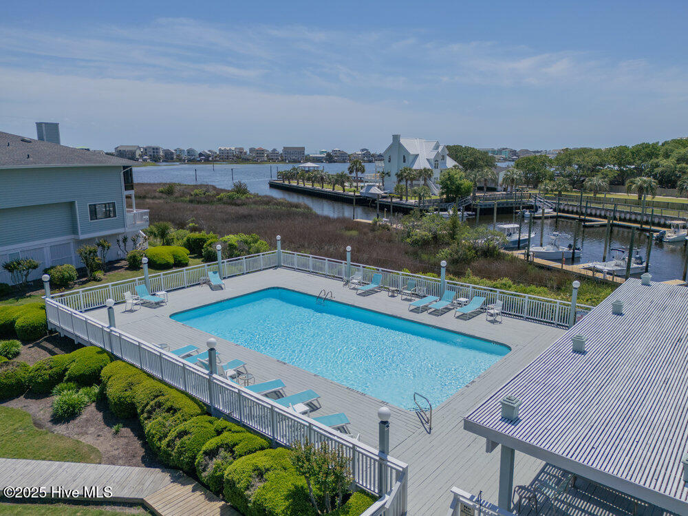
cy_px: 258
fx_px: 477
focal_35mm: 24
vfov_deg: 56.8
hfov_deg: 71.6
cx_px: 344
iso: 140
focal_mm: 6.72
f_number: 1.7
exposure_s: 1/5000
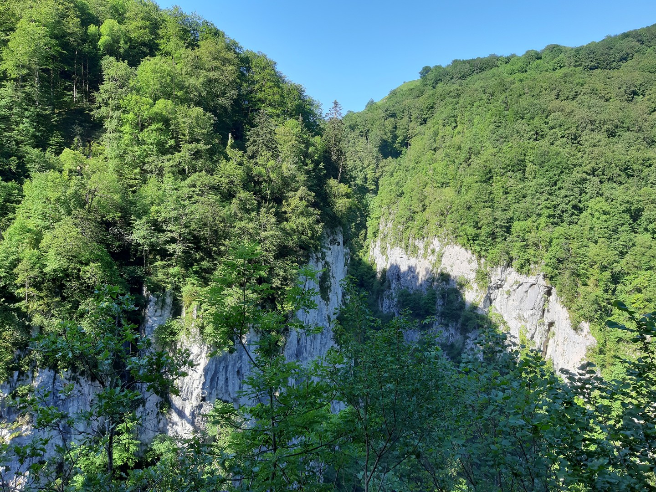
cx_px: 328
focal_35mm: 27
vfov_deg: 51.4
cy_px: 246
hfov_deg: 65.3
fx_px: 512
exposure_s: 1/320
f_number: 1.7
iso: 40
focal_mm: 3.93
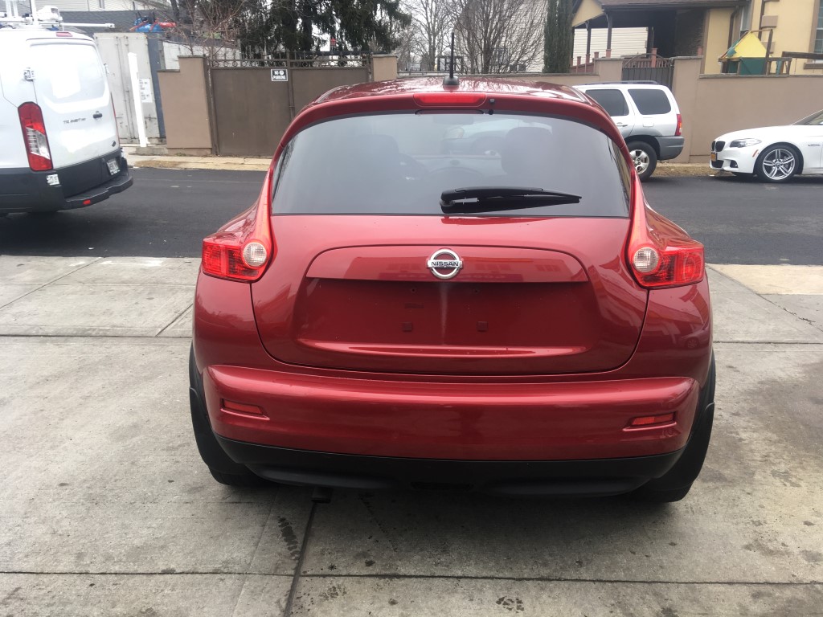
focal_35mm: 29
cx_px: 412
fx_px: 689
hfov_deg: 61.7
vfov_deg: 48.2
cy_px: 308
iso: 25
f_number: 2.2
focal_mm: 4.15
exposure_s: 1/120
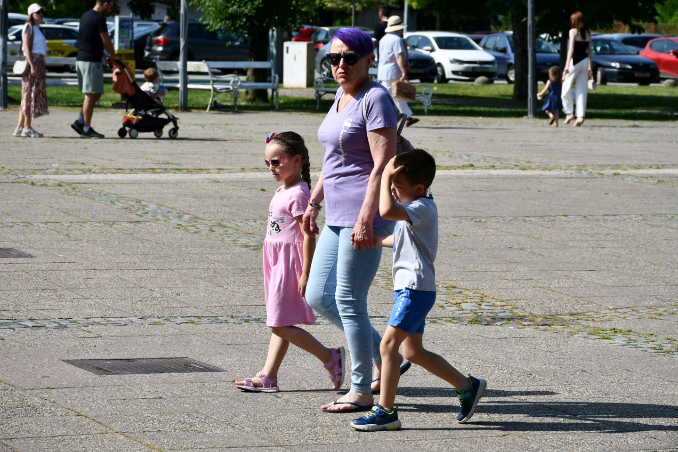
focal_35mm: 142
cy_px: 226
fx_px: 2674
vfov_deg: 9.7
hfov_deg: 14.4
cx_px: 339
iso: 100
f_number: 9
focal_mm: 95
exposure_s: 1/320
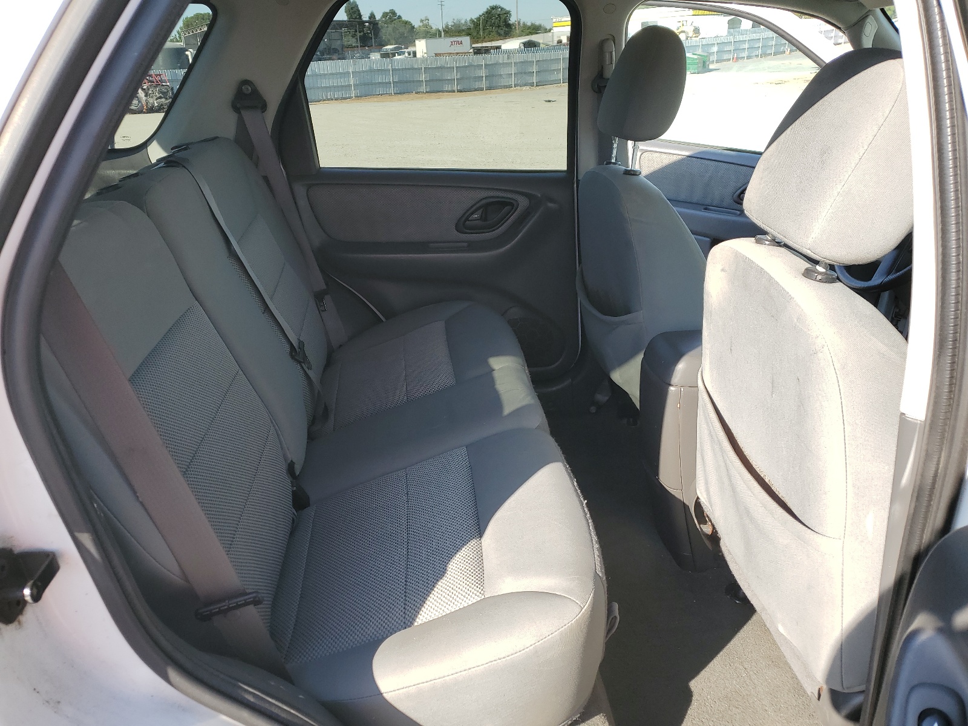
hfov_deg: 67.3
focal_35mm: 26
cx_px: 484
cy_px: 363
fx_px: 727
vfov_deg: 53.1
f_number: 1.5
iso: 50
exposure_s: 1/625
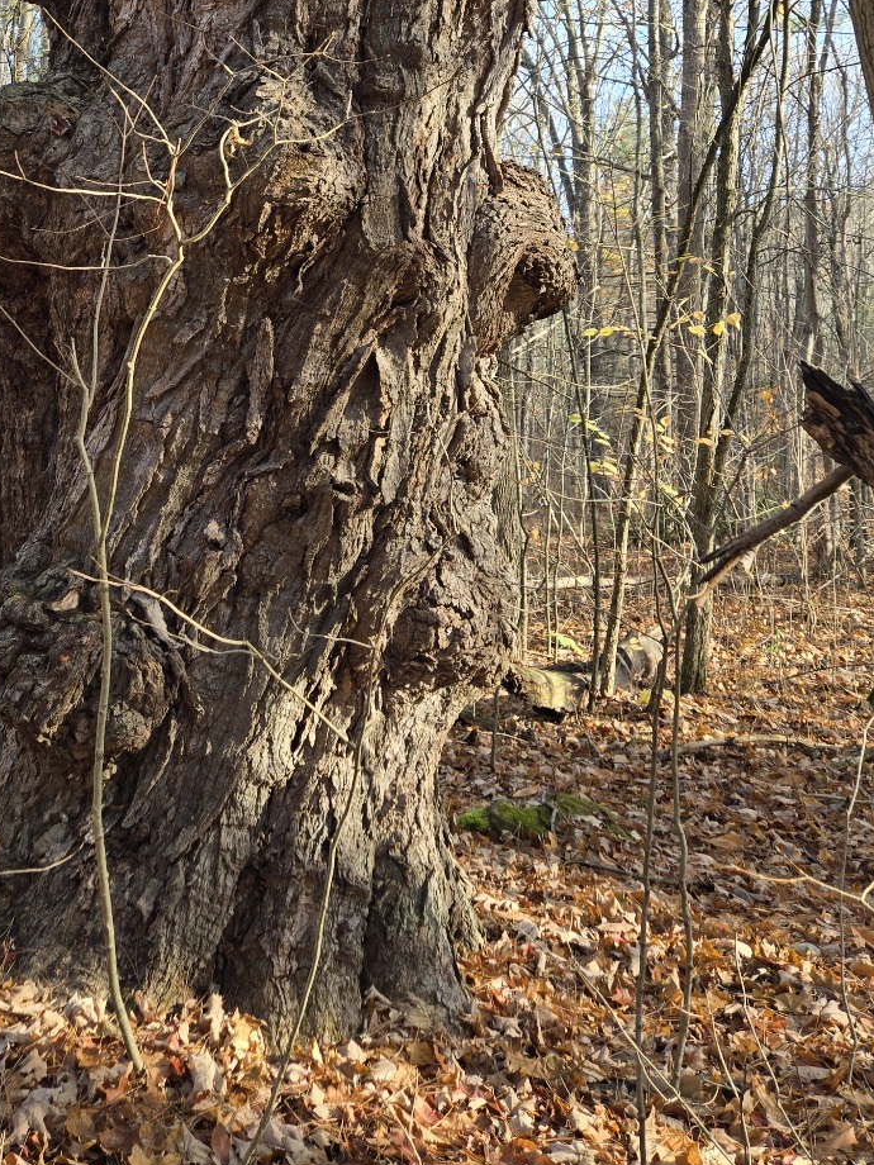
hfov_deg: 35.3
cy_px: 277
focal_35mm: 40
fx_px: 1347
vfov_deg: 45.0
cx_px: 238
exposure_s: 1/185
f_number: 1.8
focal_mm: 5.4
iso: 25
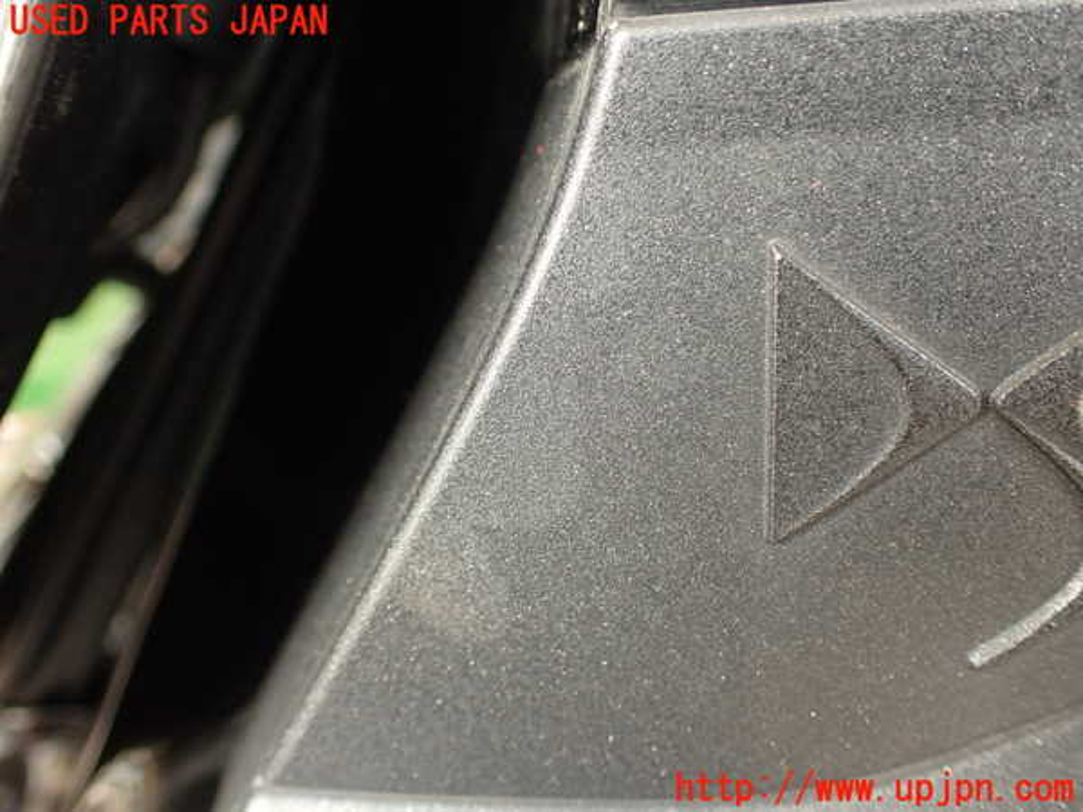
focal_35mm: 32
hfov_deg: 56.8
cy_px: 406
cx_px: 542
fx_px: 1001
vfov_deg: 44.2
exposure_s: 1/40
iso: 200
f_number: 2.4
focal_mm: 5.79
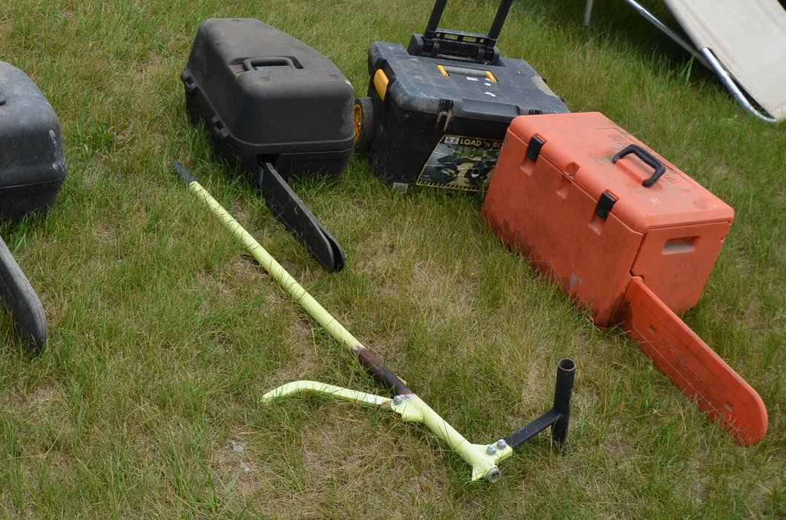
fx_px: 1263
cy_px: 231
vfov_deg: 23.3
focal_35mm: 58
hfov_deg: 34.0
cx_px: 215
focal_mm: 24
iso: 125
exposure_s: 1/250
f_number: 8
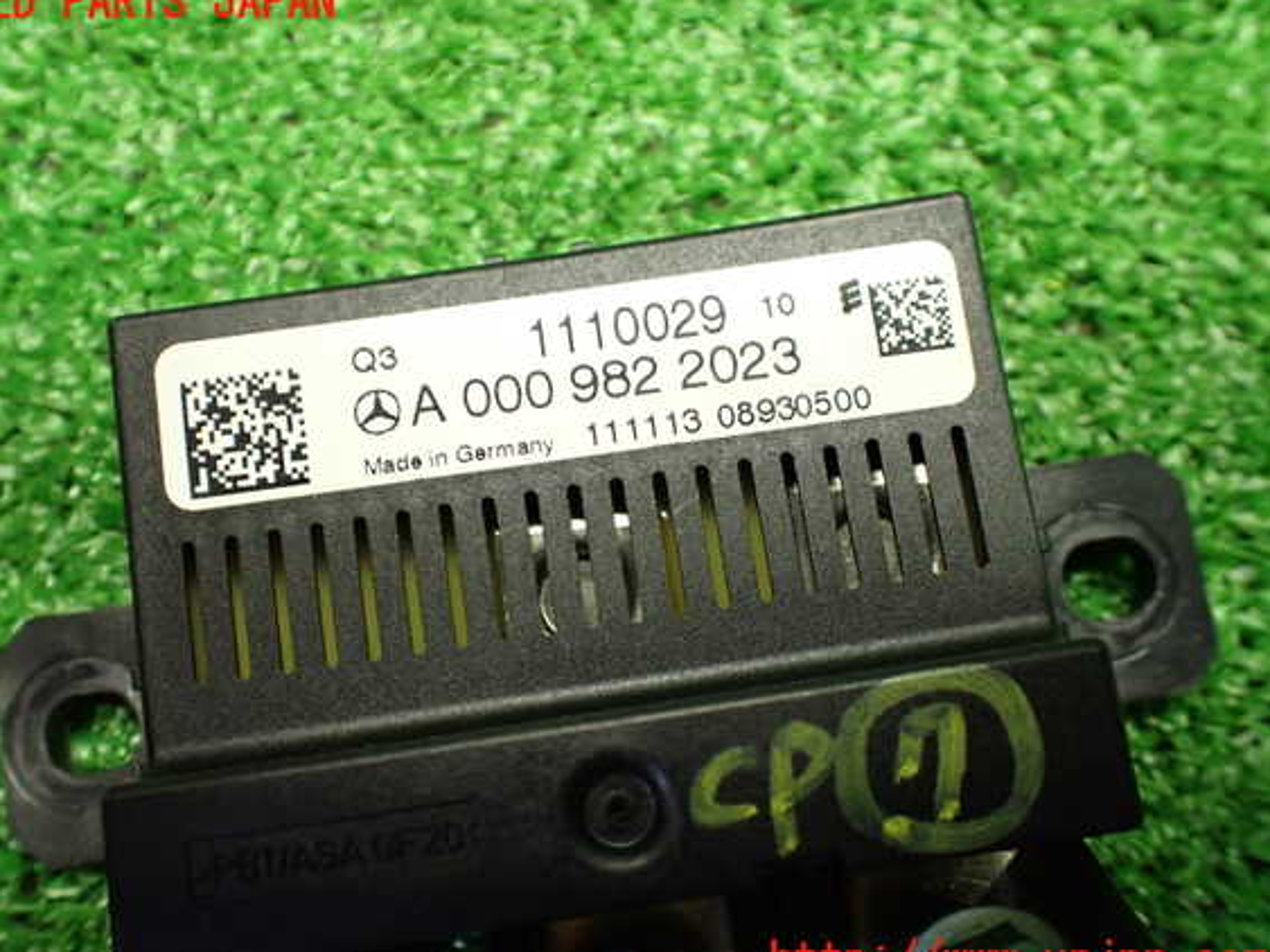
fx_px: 1174
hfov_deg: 56.8
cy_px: 483
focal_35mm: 32
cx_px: 602
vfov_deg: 44.1
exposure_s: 1/100
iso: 800
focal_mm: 5.4
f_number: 2.3
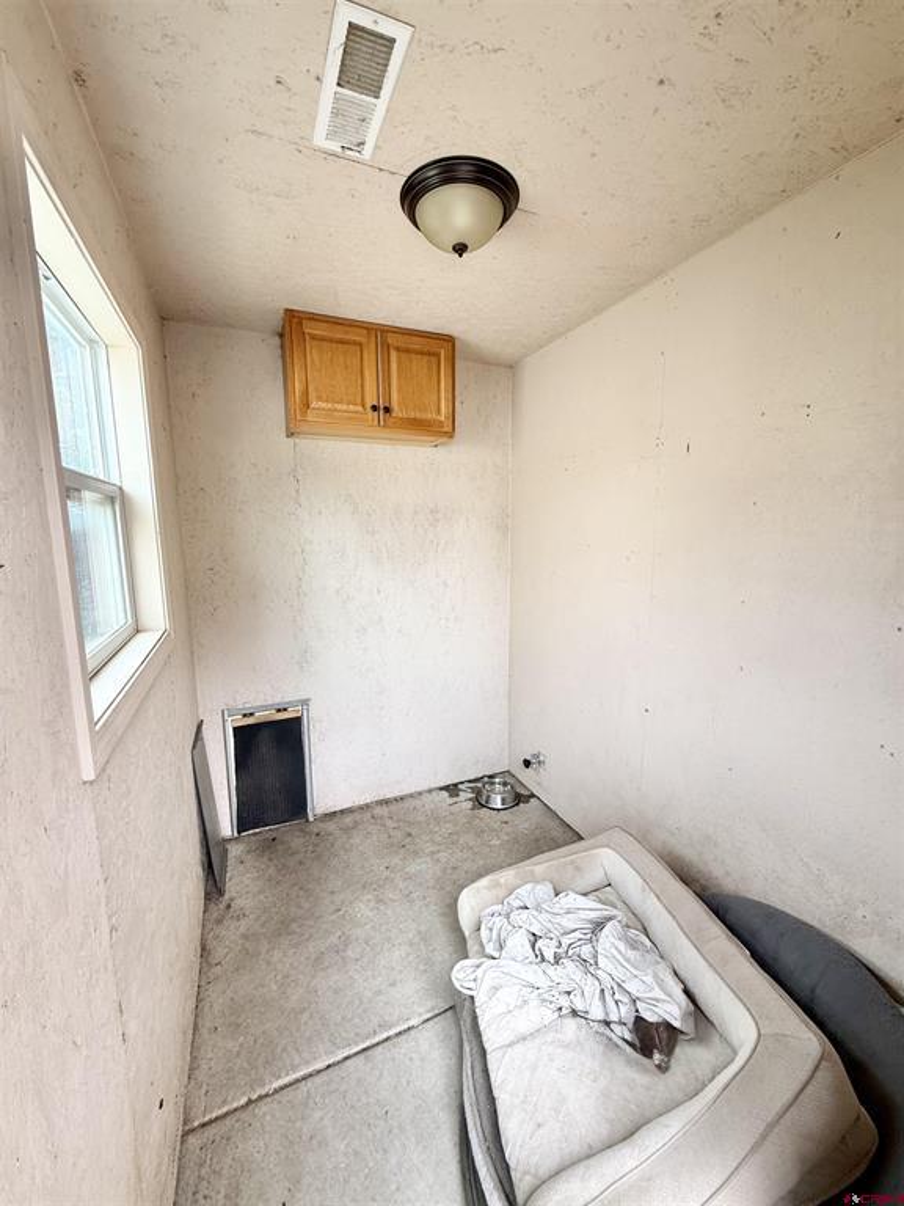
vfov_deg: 102.1
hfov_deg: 85.7
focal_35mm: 14
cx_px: 452
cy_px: 603
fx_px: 487
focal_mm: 2.22
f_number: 2.2
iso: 64
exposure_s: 1/99
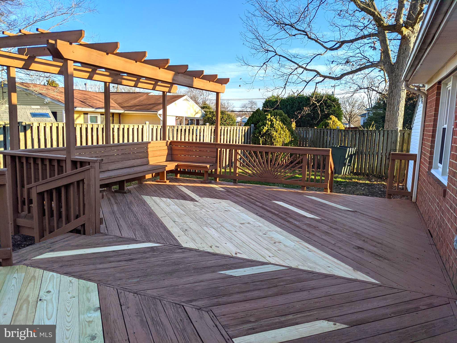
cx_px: 228
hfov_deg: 65.3
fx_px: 356
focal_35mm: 27
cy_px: 172
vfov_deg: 51.4
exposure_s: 1/1805
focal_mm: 4.38
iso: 49
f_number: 1.73
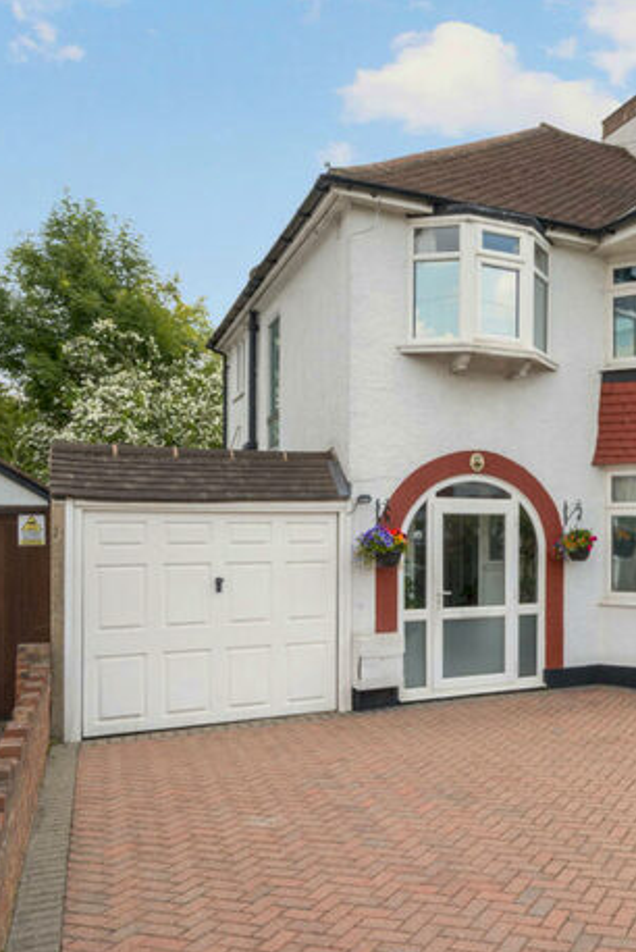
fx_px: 767
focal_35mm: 29
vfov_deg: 63.6
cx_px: 632
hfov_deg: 39.8
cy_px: 480
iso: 250
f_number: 16
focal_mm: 19
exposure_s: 1/60
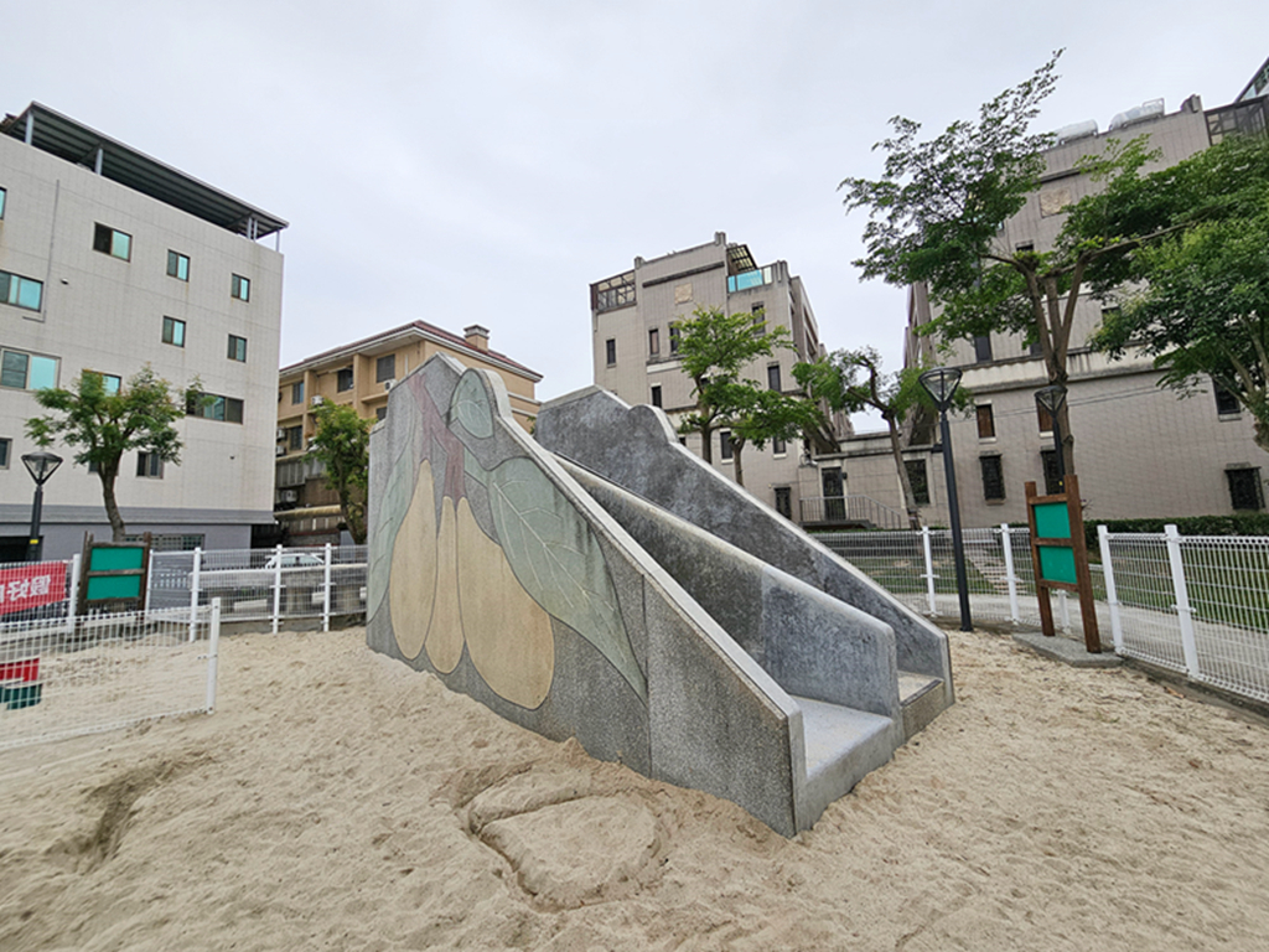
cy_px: 476
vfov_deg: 89.9
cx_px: 634
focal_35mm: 13
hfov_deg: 106.2
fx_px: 477
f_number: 2.2
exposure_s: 1/1013
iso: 50
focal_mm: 2.2
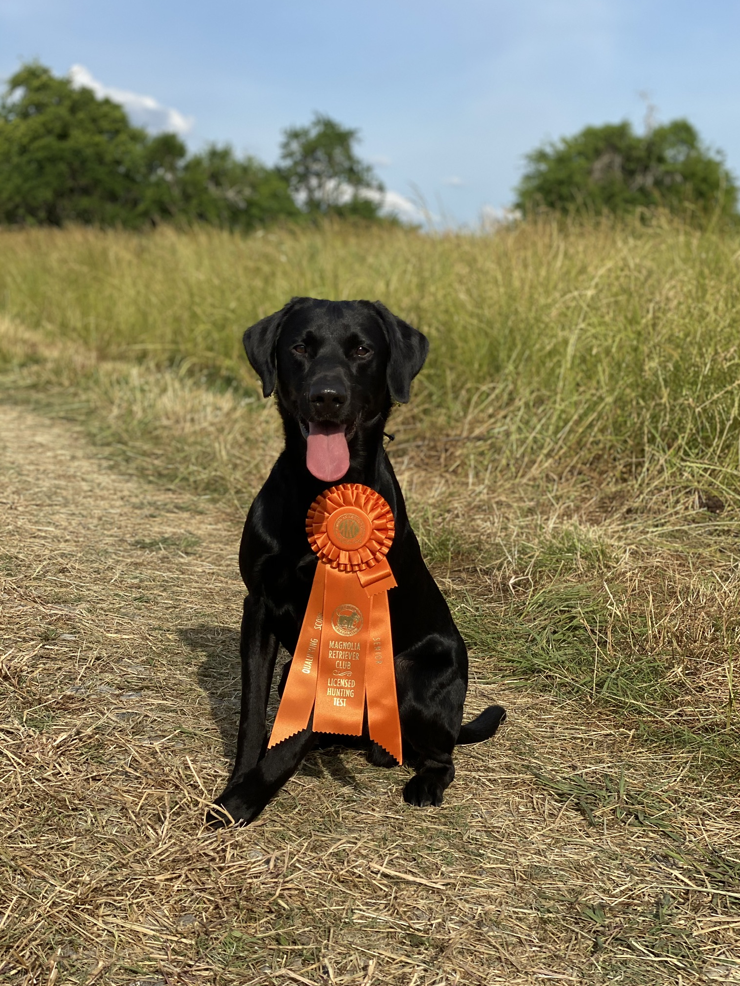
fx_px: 1511
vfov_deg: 36.2
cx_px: 376
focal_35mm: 53
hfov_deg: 27.5
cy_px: 487
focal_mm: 6
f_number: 2
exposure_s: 1/1546
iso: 20
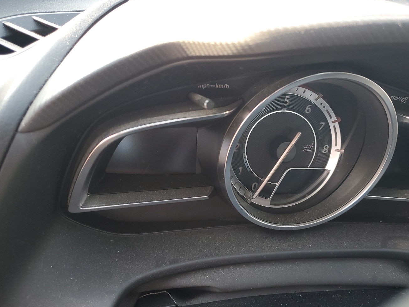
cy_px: 179
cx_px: 246
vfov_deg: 44.0
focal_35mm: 32
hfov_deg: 56.4
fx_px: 378
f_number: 1.5
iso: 89
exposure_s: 1/120
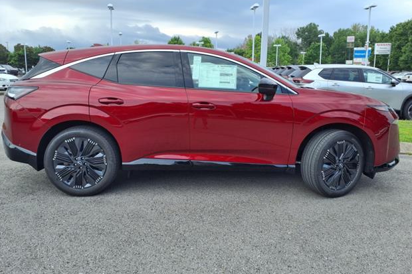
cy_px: 118
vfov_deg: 44.8
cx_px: 207
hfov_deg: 63.7
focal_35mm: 29
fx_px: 332
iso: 40
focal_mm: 3.58
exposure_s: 1/769
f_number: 1.9
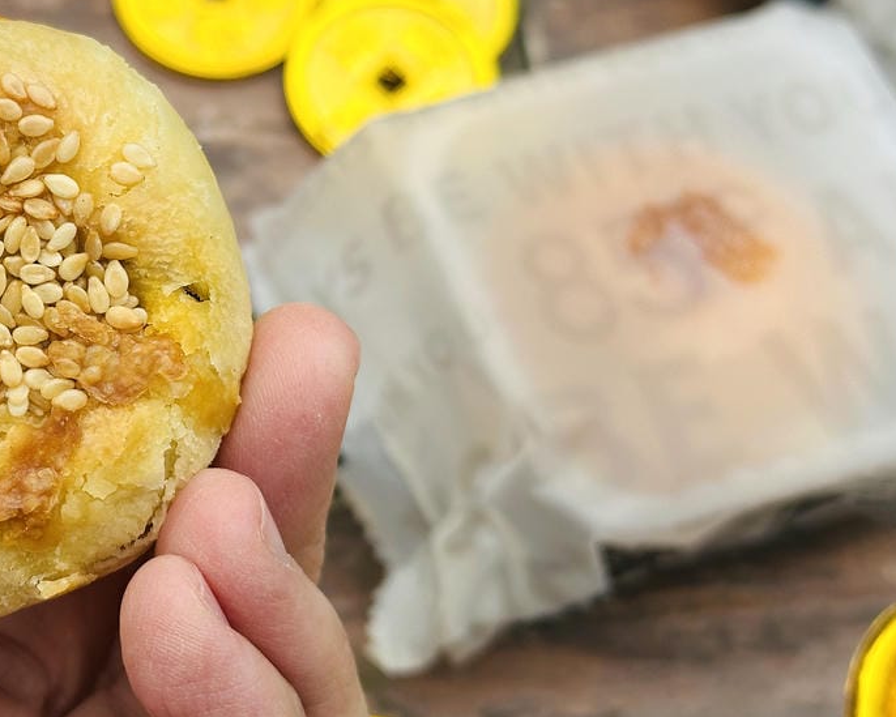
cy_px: 242
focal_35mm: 82
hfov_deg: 22.8
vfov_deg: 18.7
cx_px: 127
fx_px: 2175
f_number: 1.78
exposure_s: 1/181
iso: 50
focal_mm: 6.86
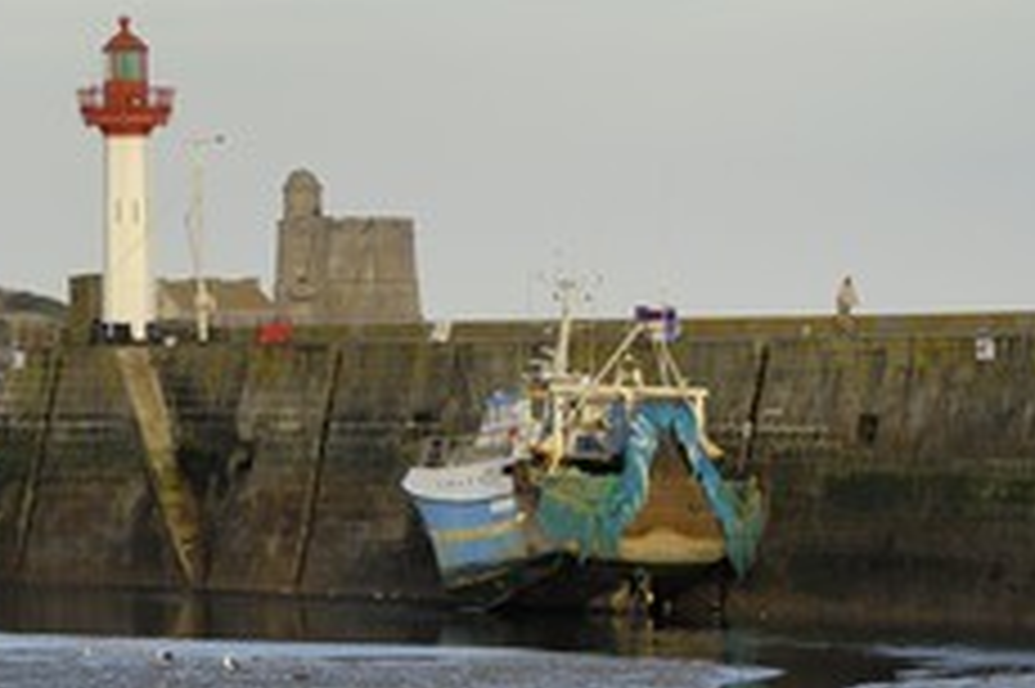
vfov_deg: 3.8
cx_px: 736
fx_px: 10256
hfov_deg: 5.8
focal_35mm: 357
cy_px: 432
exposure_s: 1/160
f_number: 5.3
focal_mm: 130
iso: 100
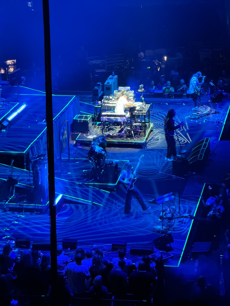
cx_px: 115
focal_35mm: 120
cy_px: 153
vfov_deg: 16.4
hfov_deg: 12.3
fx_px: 1063
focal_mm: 15.66
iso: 1600
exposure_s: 1/30
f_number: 2.8
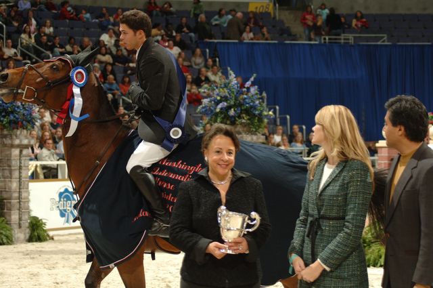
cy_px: 144
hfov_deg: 19.5
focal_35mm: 105
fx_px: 1261
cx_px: 216
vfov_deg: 13.0
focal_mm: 70
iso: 400
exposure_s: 1/250
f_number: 5
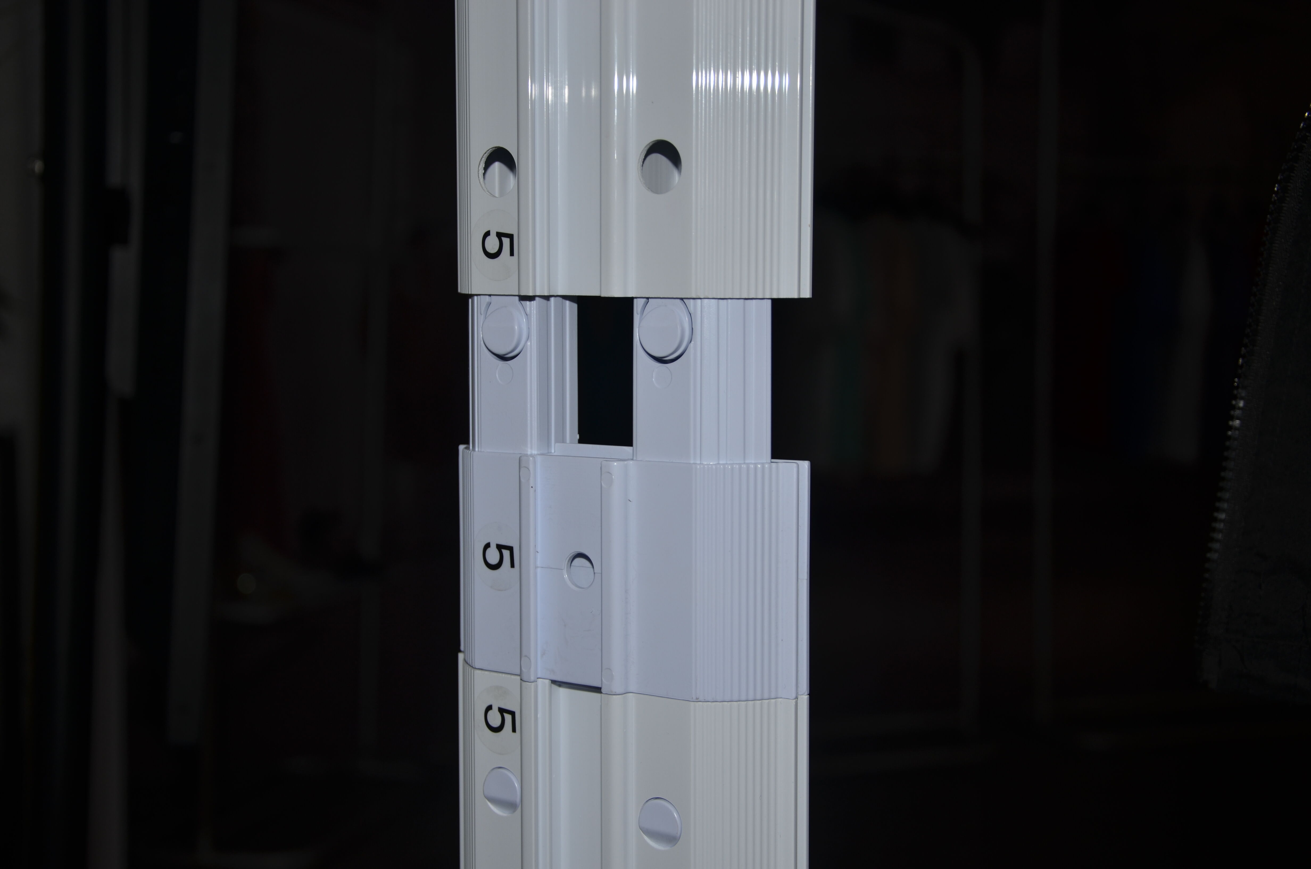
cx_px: 656
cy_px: 434
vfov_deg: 28.0
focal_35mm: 48
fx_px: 1744
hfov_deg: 41.2
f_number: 4.2
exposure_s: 1/200
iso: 125
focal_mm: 32
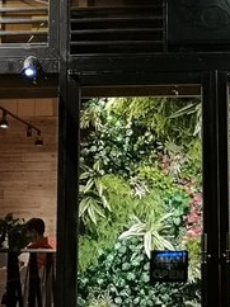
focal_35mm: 129
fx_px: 1145
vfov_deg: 15.1
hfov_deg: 11.4
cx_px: 222
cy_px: 8
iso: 200
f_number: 1.8
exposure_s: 1/33.3
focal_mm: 3.95
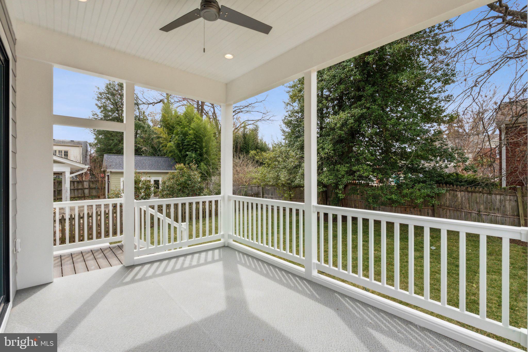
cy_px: 176
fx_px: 235
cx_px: 264
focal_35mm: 16
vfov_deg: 73.7
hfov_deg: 96.7
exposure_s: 1/500
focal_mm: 16
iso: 400
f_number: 8
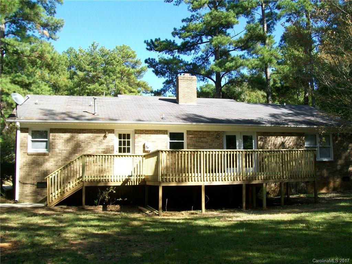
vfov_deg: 39.7
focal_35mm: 36
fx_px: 366
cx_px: 176
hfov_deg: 51.4
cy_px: 132
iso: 64
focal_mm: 6
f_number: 2.7
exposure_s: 1/320
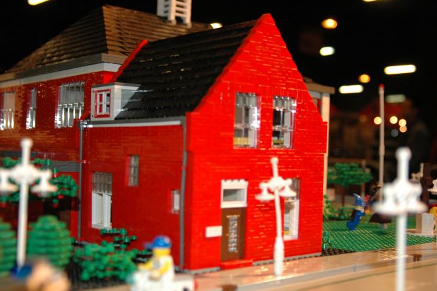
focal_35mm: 54
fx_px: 649
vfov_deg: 25.3
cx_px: 218
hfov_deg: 37.2
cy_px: 146
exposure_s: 1/60
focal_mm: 35
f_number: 3.8
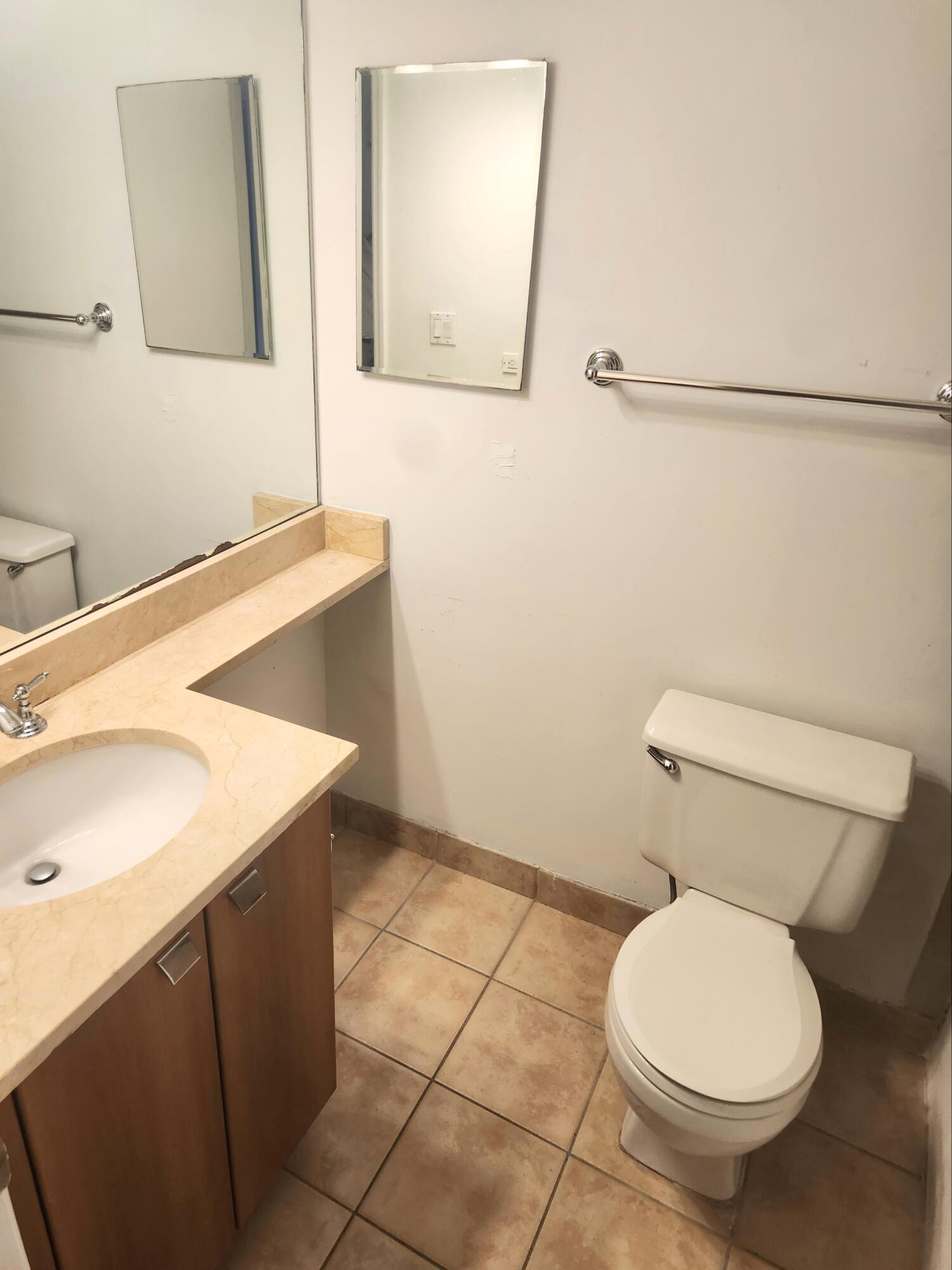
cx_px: 476
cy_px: 635
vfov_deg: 73.9
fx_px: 843
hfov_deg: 58.9
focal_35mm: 23
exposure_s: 1/120
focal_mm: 5.4
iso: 100
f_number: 1.8
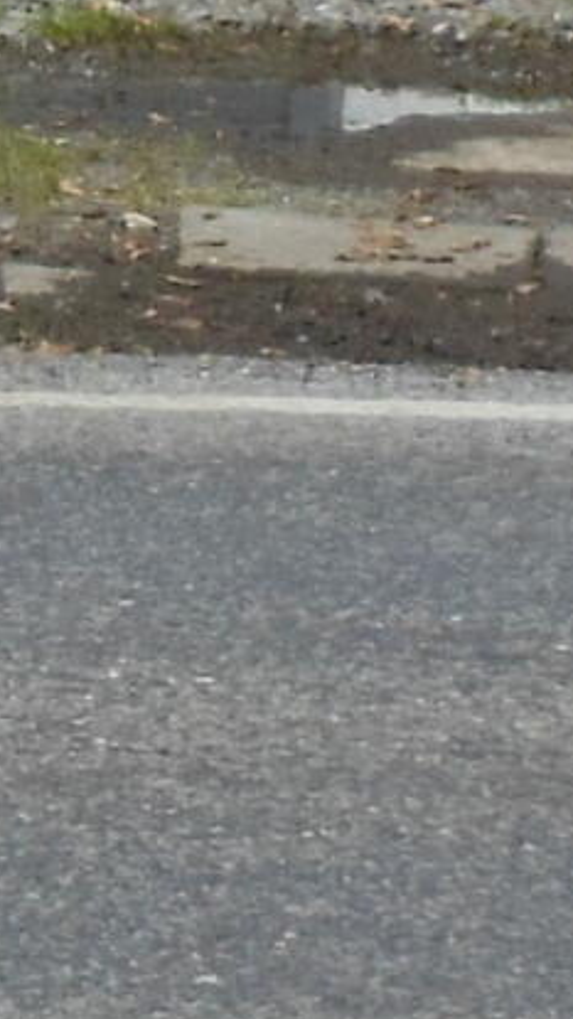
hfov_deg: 2.3
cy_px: -1652
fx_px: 14067
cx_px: -1761
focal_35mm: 521
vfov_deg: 4.0
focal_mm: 11.7
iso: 125
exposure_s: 1/1250
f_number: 4.3
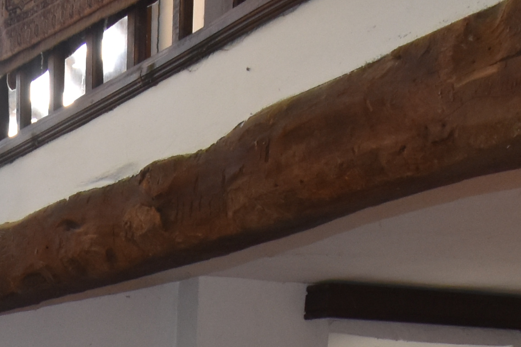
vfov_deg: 13.2
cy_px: 830
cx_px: 3
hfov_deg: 24.8
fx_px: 1129
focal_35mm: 78
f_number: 5
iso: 800
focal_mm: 10
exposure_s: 1/100
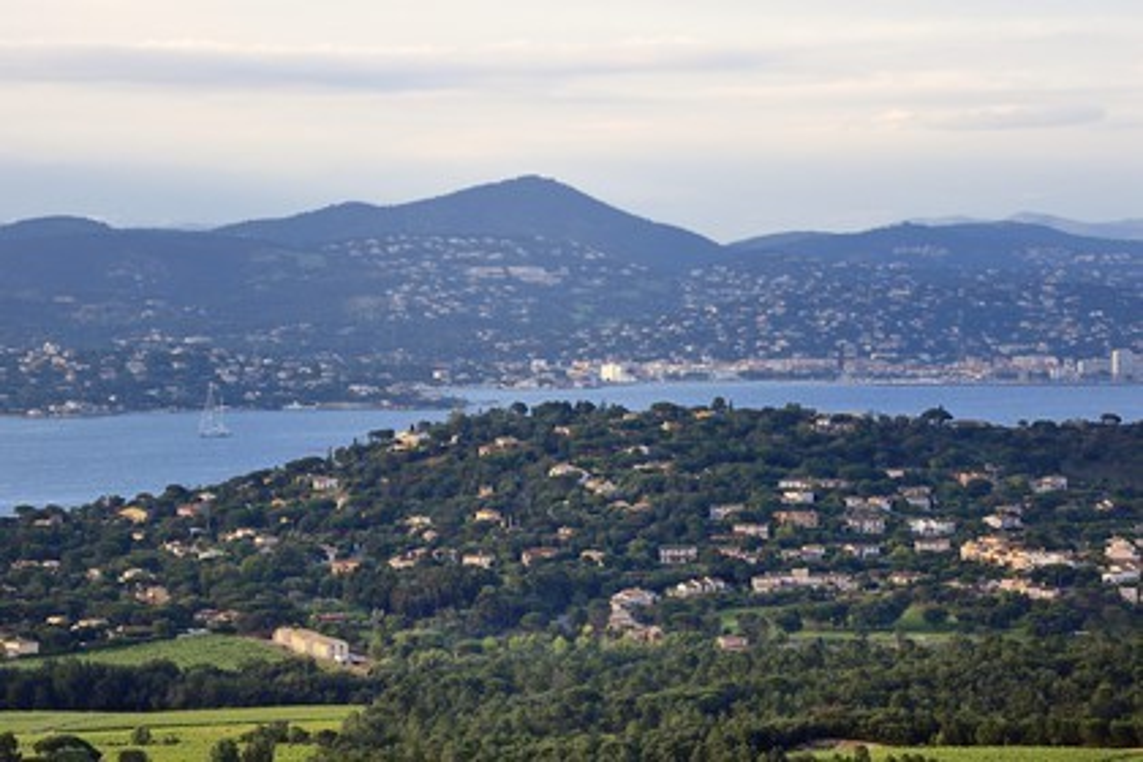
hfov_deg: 10.3
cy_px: 381
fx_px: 6350
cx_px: 572
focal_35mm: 200
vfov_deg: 6.9
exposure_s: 1/200
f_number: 9
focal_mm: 200
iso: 400
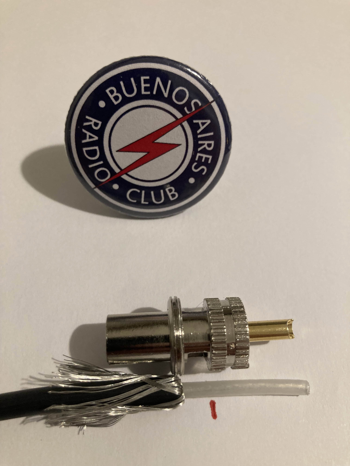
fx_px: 377
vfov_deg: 63.4
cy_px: 233
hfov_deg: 49.7
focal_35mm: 28
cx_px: 175
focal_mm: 4
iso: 200
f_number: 1.8
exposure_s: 1/50
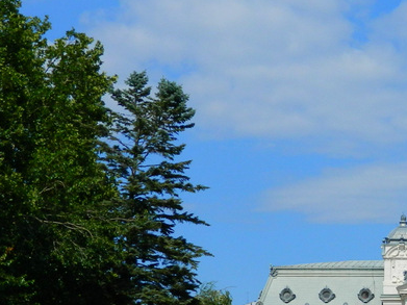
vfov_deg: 11.9
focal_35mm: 123
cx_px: 477
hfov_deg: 15.5
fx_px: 1446
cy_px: 338
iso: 80
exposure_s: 1/250
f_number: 10.2
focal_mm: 8.4
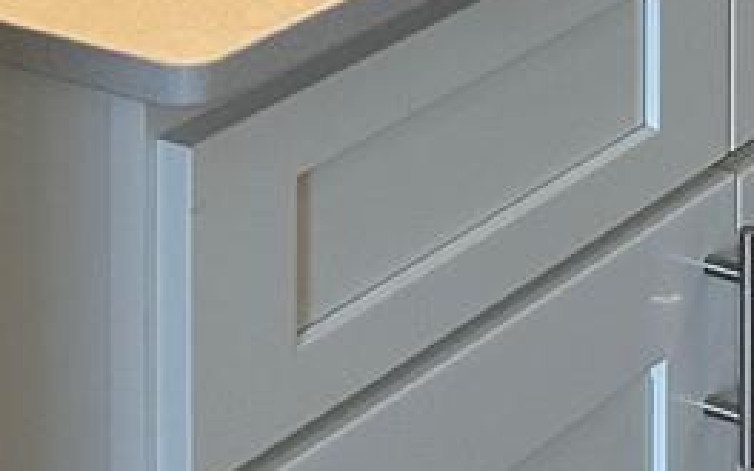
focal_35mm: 154
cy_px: -865
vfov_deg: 7.6
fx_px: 3165
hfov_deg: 13.5
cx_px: 571
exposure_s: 1/60
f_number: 1.78
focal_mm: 6.86
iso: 160
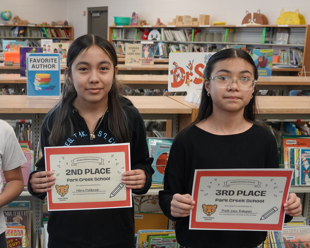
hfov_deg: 35.6
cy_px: 142
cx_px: 99
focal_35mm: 52
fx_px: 477
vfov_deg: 29.1
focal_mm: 14.65
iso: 320
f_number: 3.2
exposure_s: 1/40
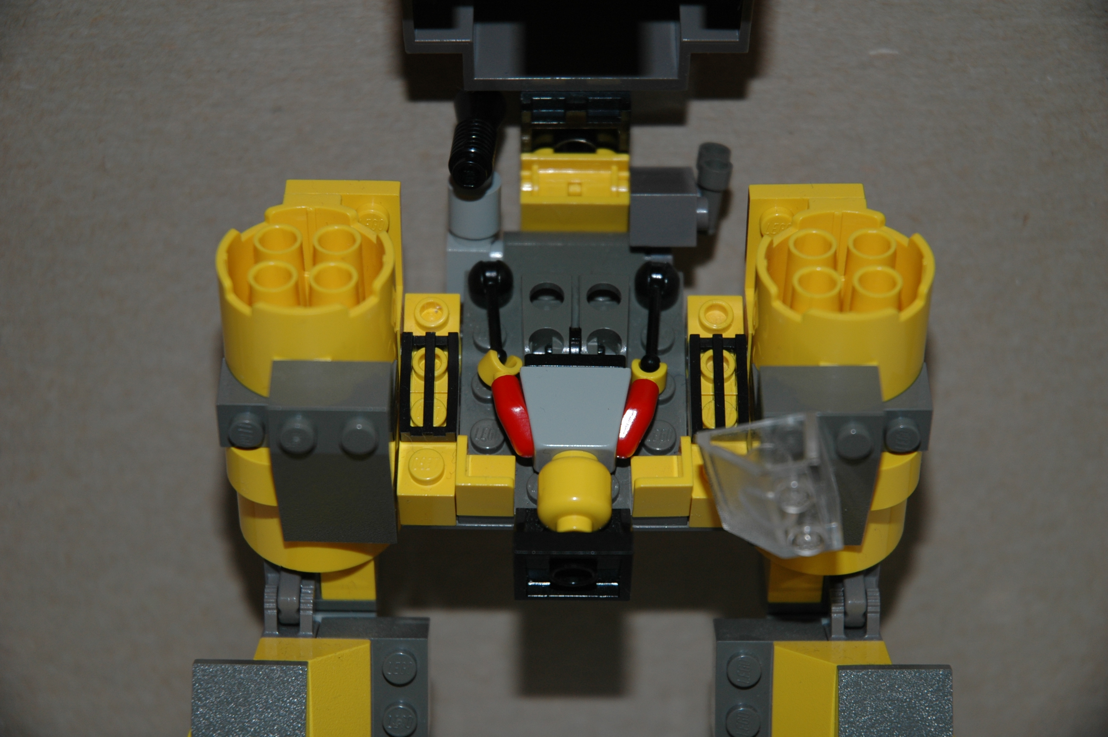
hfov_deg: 19.5
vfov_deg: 13.0
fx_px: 3229
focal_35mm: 105
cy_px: 368
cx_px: 554
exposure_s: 1/60
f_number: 4.5
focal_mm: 70
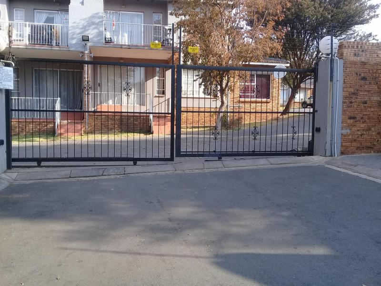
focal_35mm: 31
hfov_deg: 58.4
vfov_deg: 45.4
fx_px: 341
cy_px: 143
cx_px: 190
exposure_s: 1/344
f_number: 2.2
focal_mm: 3.3
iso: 50
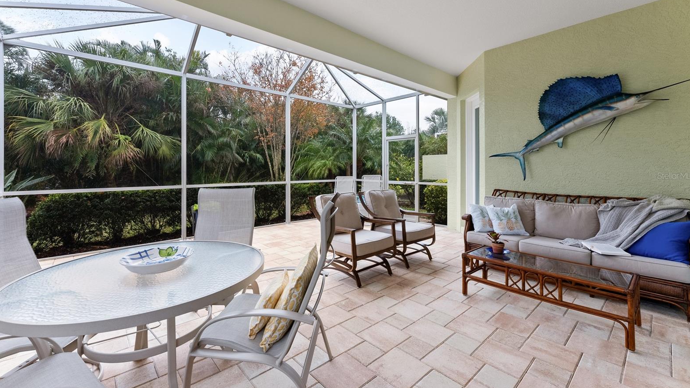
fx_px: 274
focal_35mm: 15
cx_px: 344
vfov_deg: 70.4
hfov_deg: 103.0
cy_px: 175
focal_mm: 14
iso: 640
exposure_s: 1/40
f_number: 9
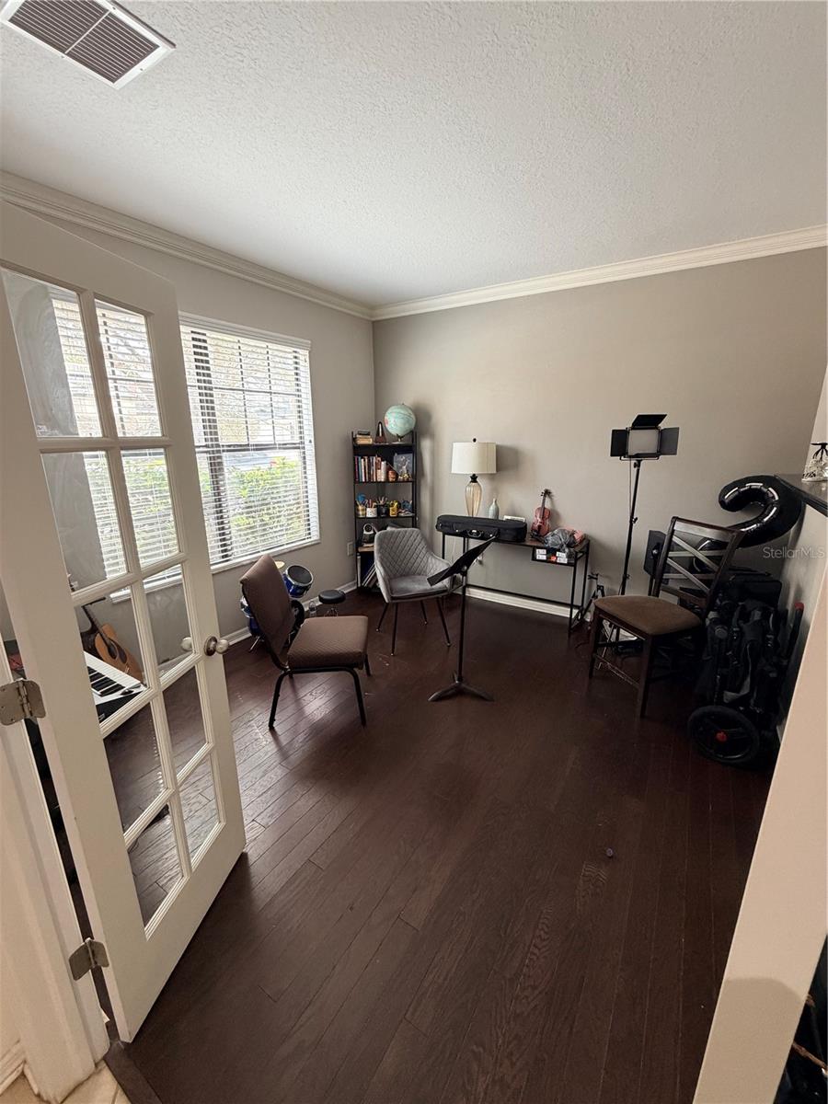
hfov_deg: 85.7
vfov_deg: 102.1
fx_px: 446
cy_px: 552
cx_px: 414
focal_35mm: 14
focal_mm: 2.22
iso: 250
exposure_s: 1/60
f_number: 2.2
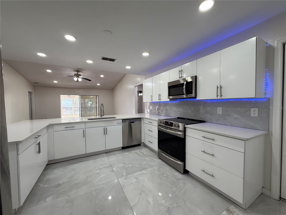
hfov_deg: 102.1
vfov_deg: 85.7
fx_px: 116
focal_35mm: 14
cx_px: 143
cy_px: 108
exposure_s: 1/120
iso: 125
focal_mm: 2.22
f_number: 2.2
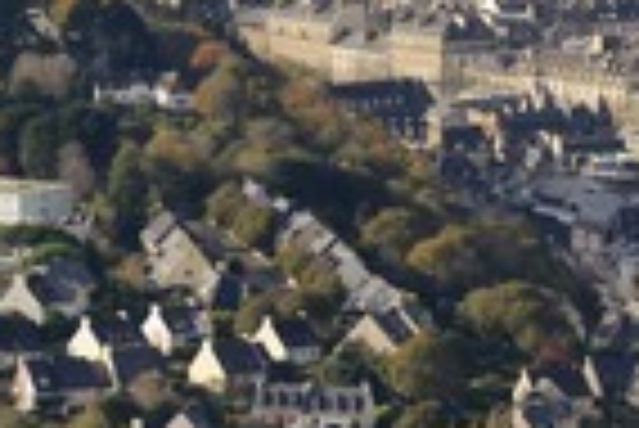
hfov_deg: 3.5
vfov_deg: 2.3
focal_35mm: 591
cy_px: 225
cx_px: 886
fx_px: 10501
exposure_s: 1/1250
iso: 400
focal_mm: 200
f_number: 7.1
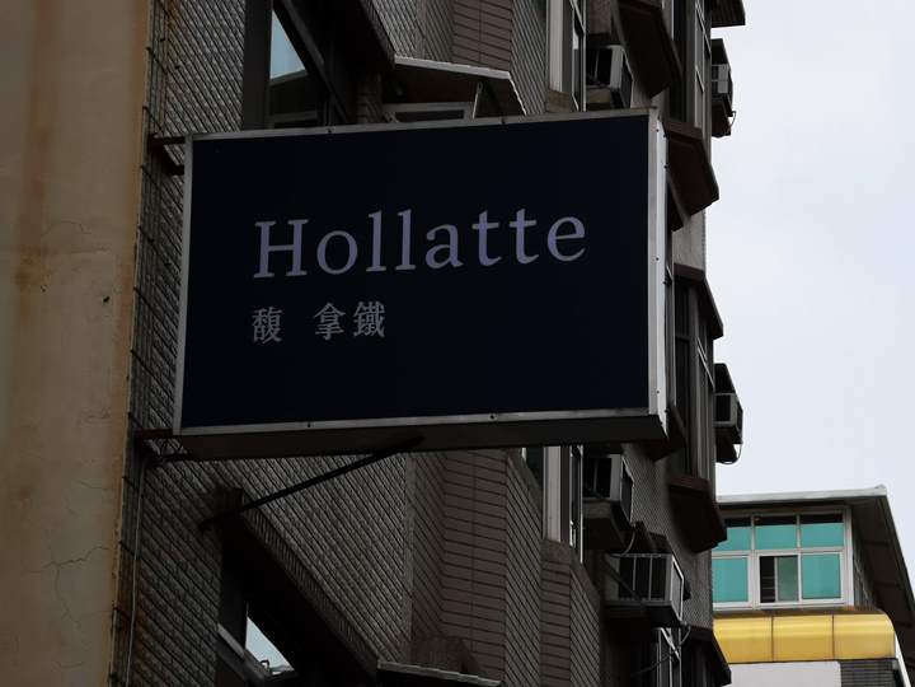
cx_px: 458
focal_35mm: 126
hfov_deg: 15.6
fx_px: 3331
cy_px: 344
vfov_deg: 11.8
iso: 50
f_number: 2.4
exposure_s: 1/1323
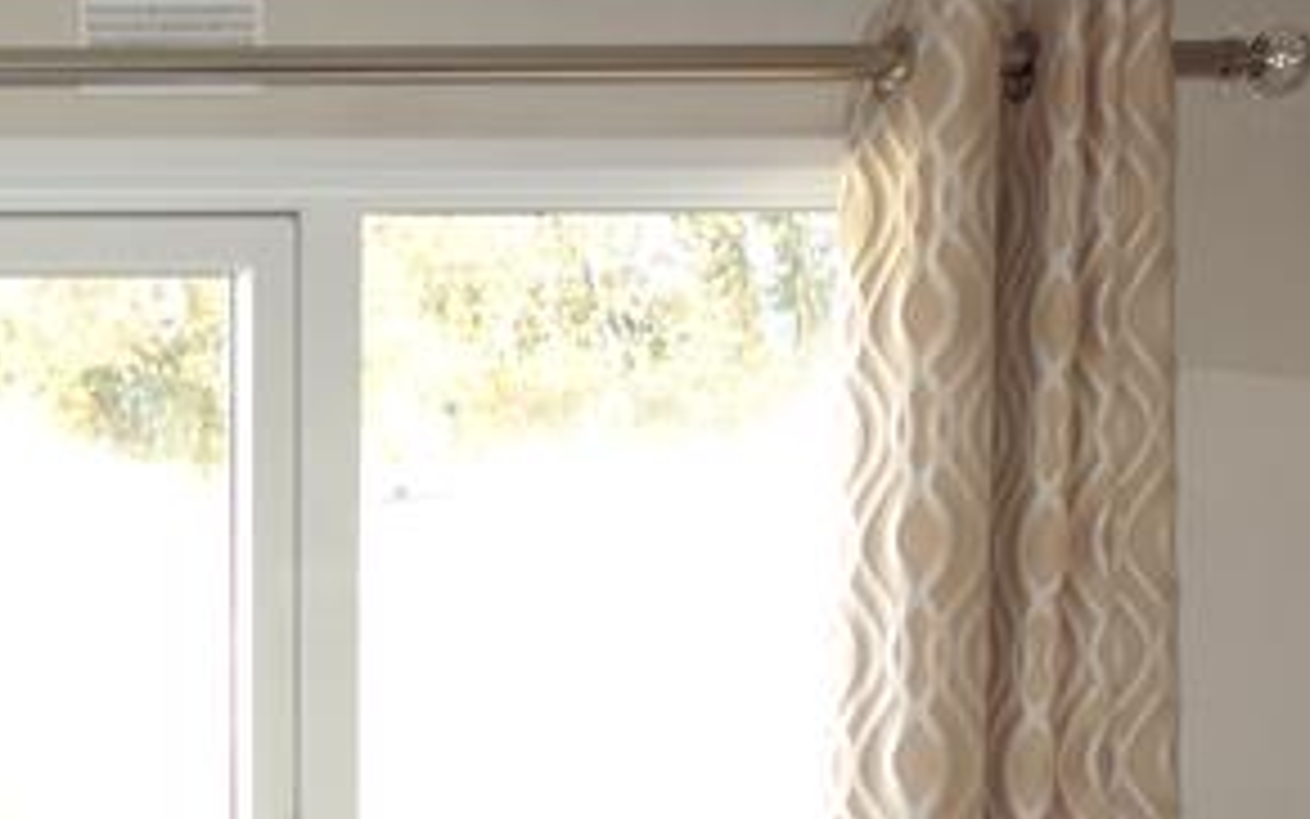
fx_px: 2892
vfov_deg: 15.5
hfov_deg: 23.6
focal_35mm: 81
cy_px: 1008
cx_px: -203
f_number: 2.5
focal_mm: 12.18
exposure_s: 1/50
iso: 125
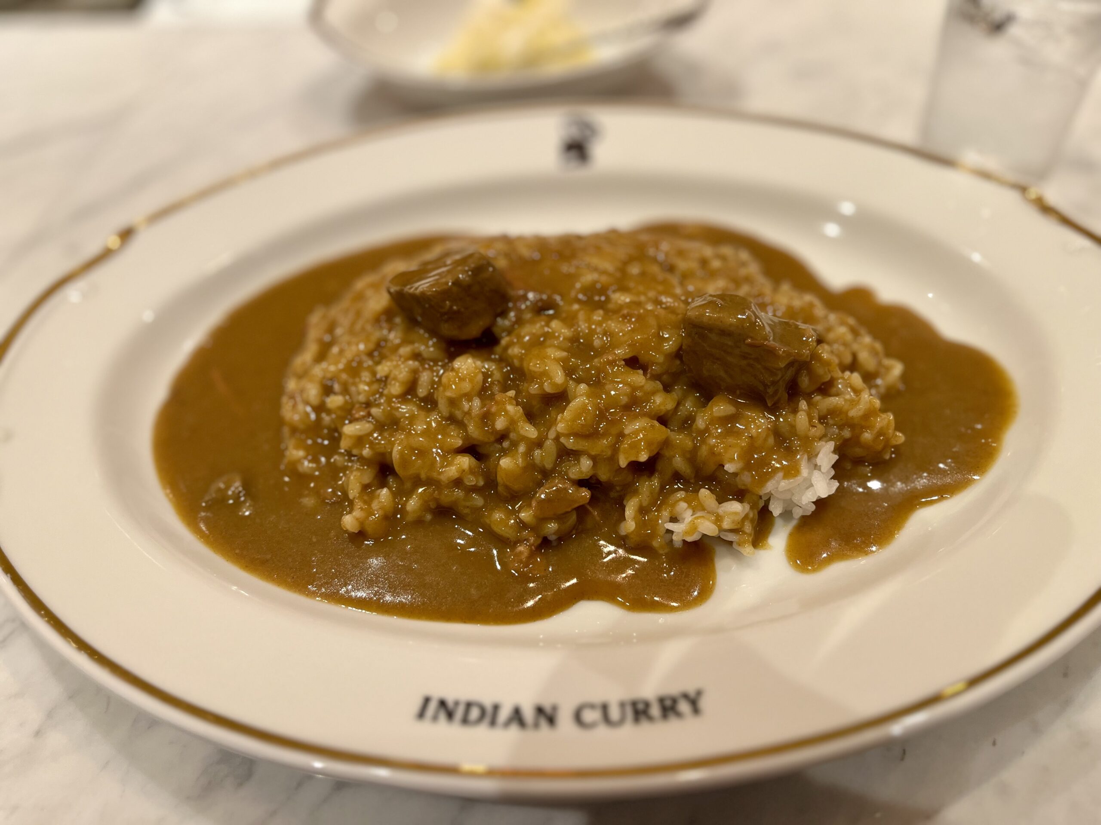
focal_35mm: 26
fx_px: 827
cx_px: 550
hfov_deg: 67.3
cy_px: 412
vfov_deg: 53.1
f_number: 1.6
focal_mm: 5.1
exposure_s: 1/60
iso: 80
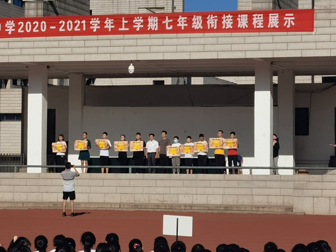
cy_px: 114
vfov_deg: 11.2
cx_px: 153
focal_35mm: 132
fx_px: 1280
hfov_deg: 14.9
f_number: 1.6
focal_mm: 5.56
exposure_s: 1/10526
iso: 50
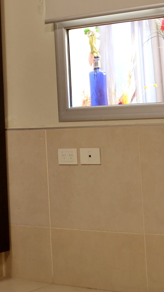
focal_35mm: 94
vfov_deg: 21.7
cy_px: -10
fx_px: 726
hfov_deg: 12.9
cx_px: 47
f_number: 3.5
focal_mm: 18
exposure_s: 1/15
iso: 200
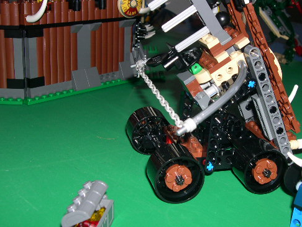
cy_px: 93
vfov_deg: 29.1
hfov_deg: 37.9
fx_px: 436
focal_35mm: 50
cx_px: 188
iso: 100
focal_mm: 8
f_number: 7.6
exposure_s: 1/60
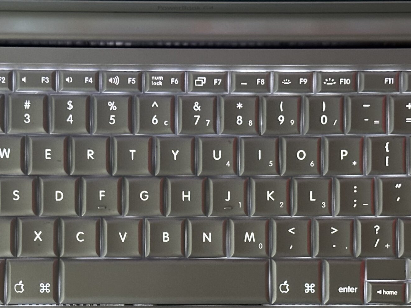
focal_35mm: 94
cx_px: 184
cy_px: 287
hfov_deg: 20.9
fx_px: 1116
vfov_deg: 15.5
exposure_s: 1/28
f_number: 1.78
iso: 640
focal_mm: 6.86
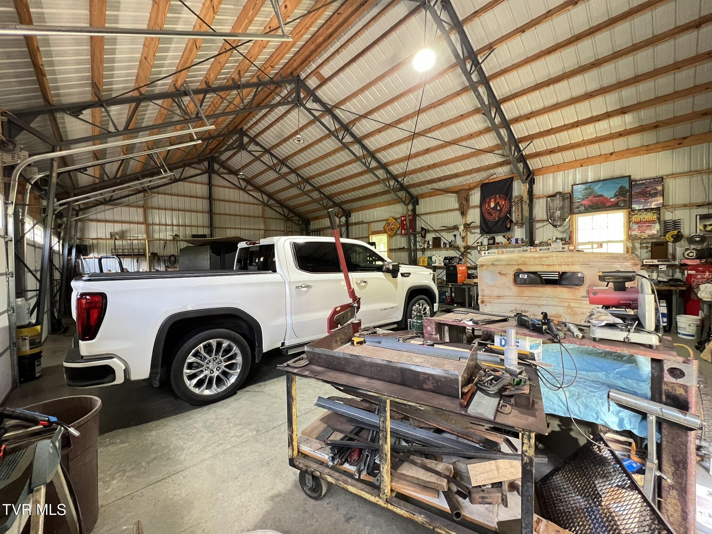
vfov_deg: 89.9
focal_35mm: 13
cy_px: 267
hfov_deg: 106.2
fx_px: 267
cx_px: 356
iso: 400
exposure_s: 1/60
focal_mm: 1.57
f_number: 1.8
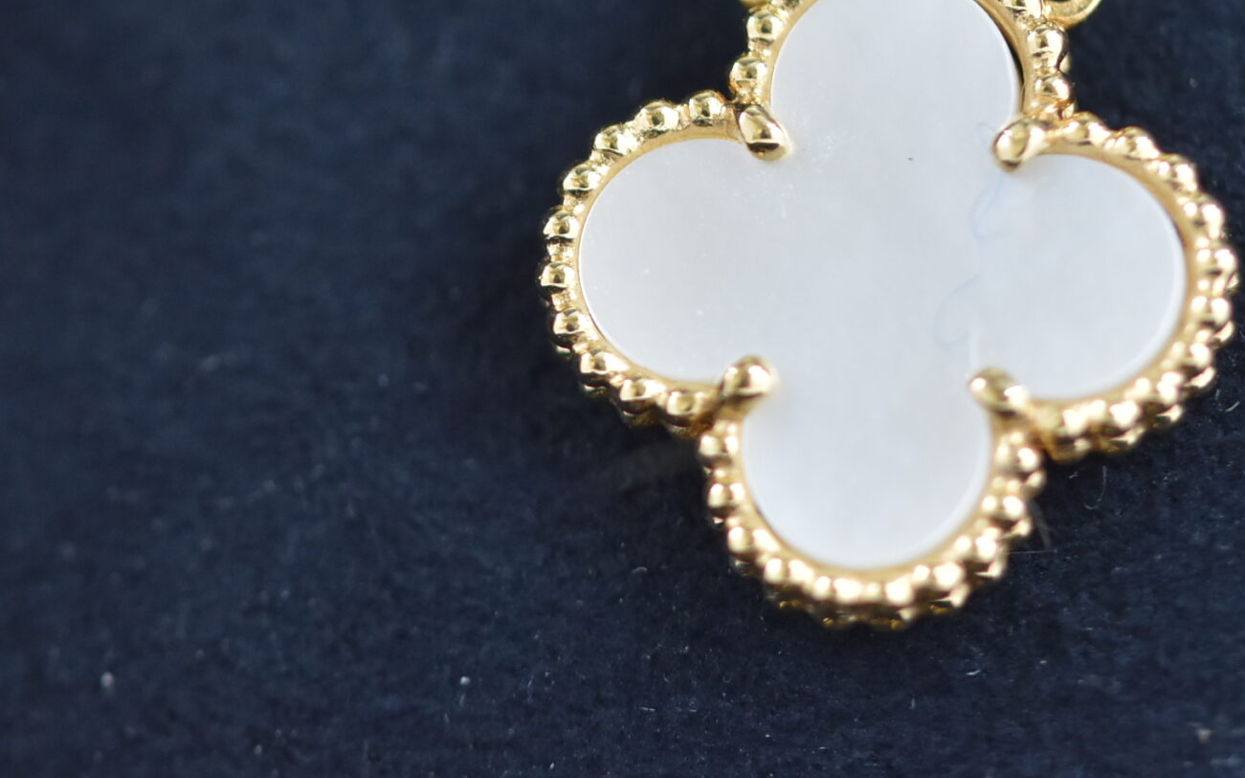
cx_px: 383
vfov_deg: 4.8
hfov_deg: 7.7
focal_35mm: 271
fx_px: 9195
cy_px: -19
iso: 800
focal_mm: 90
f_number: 4.5
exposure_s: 1/125
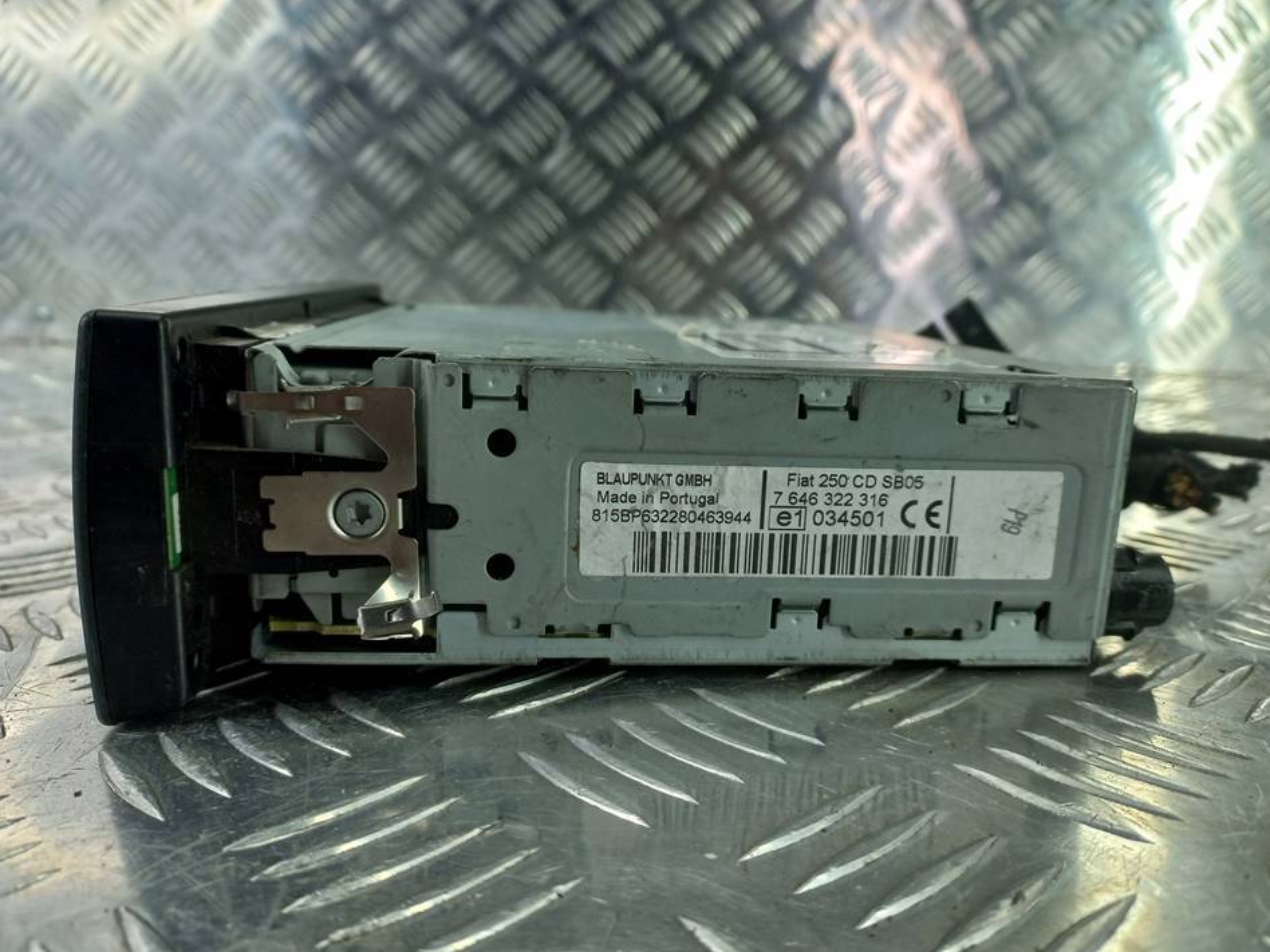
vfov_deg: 51.3
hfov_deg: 65.3
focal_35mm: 27
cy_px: 494
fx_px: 991
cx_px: 666
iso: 25
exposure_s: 1/50
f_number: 1.8
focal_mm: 4.6
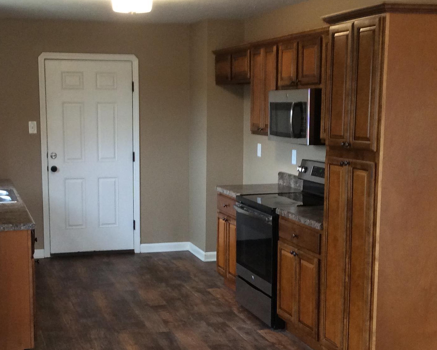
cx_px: 173
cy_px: 214
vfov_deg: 26.2
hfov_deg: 32.4
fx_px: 750
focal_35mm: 58
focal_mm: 3.3
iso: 100
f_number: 2.4
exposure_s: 1/24
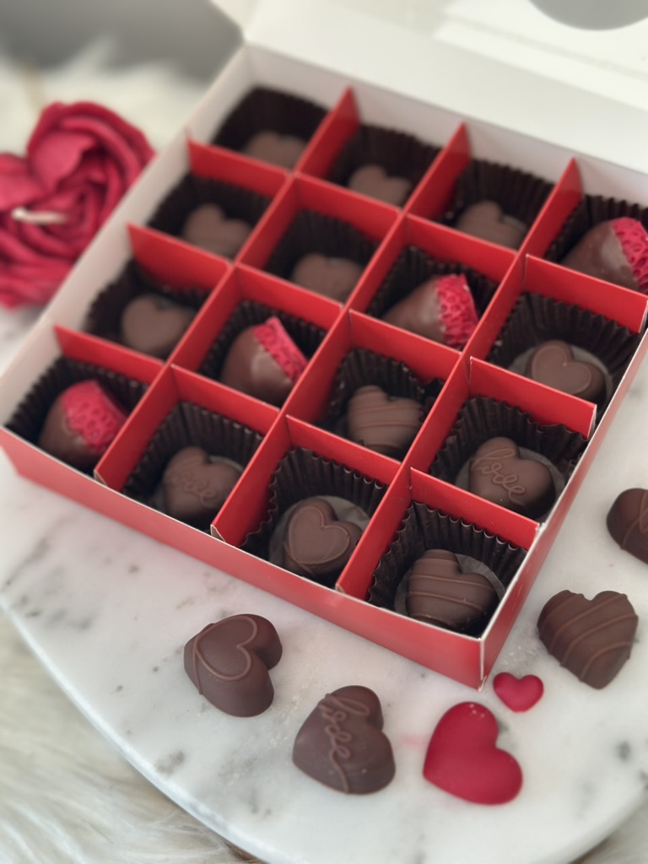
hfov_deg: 30.3
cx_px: 324
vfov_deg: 39.7
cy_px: 432
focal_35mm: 48
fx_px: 1198
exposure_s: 1/60
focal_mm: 6.86
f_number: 1.78
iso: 125
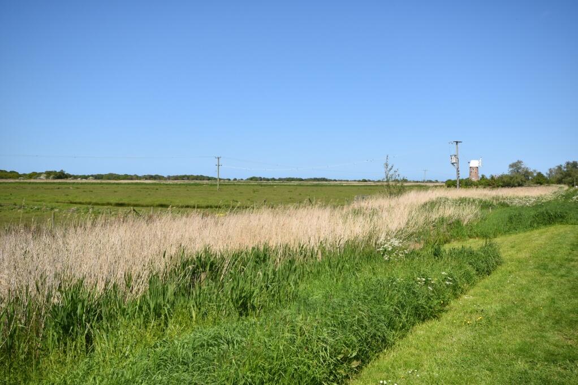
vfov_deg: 43.6
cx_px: 289
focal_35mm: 30
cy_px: 192
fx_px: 482
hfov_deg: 61.9
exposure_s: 1/400
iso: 200
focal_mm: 20
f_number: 10
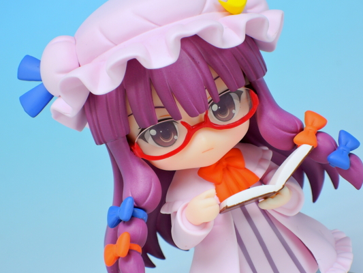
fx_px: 1416
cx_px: 198
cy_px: 134
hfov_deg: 14.6
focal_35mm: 135
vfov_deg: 11.0
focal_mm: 25.5
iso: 80
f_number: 6.3
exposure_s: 1/2.5
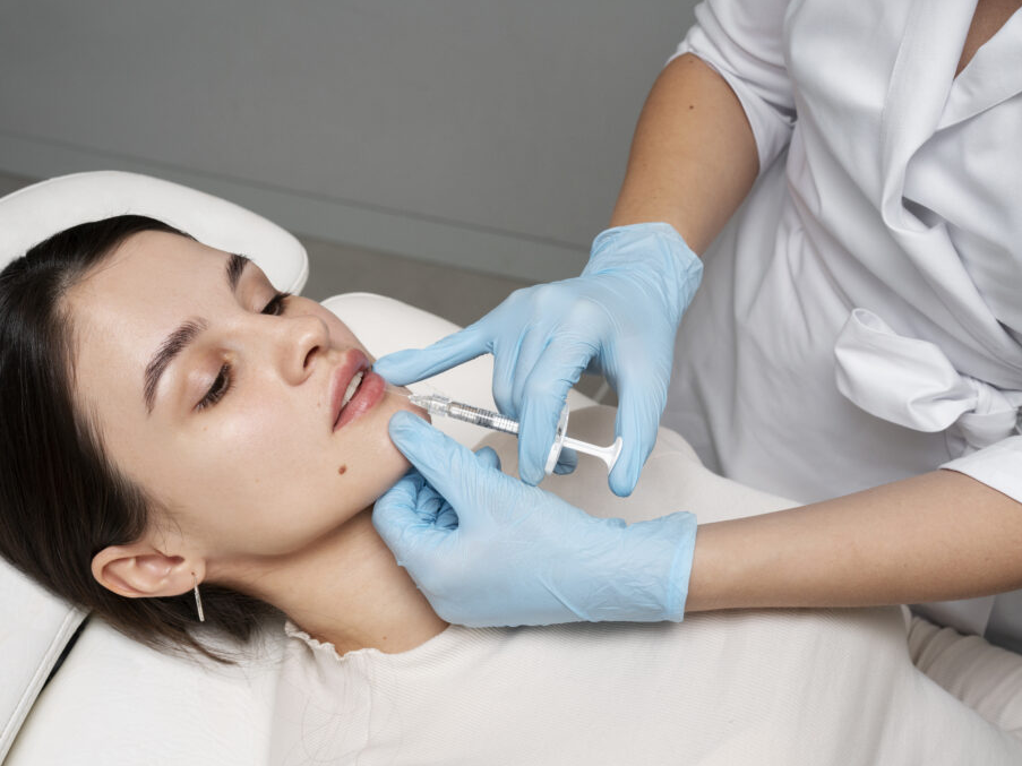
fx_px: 1771
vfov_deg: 24.4
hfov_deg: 32.2
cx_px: 462
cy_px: 384
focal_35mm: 60
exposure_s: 1/125
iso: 500
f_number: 8
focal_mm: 55
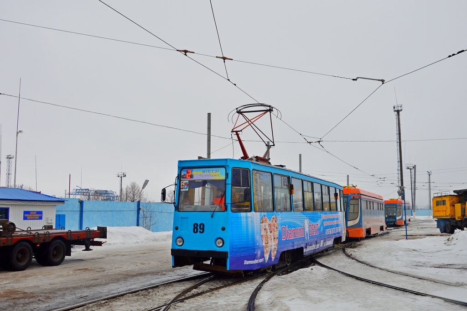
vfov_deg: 39.9
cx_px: 234
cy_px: 156
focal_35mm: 33
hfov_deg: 57.3
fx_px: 428
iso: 125
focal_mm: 22
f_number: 5.6
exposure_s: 1/125
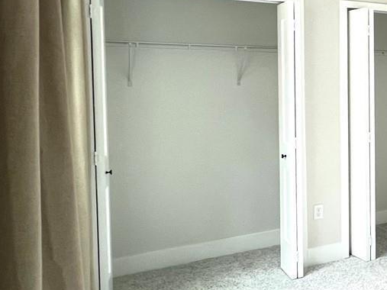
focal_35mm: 41
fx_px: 458
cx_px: 519
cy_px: 98
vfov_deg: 34.8
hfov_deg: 32.5
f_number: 1.8
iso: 200
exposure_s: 1/60
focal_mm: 1.57
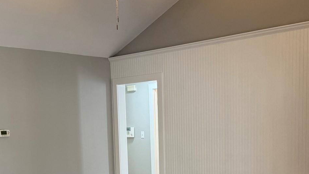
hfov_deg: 36.6
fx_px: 467
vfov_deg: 20.4
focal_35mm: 57
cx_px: 162
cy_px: 177
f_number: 1.78
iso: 125
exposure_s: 1/60
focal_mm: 6.76
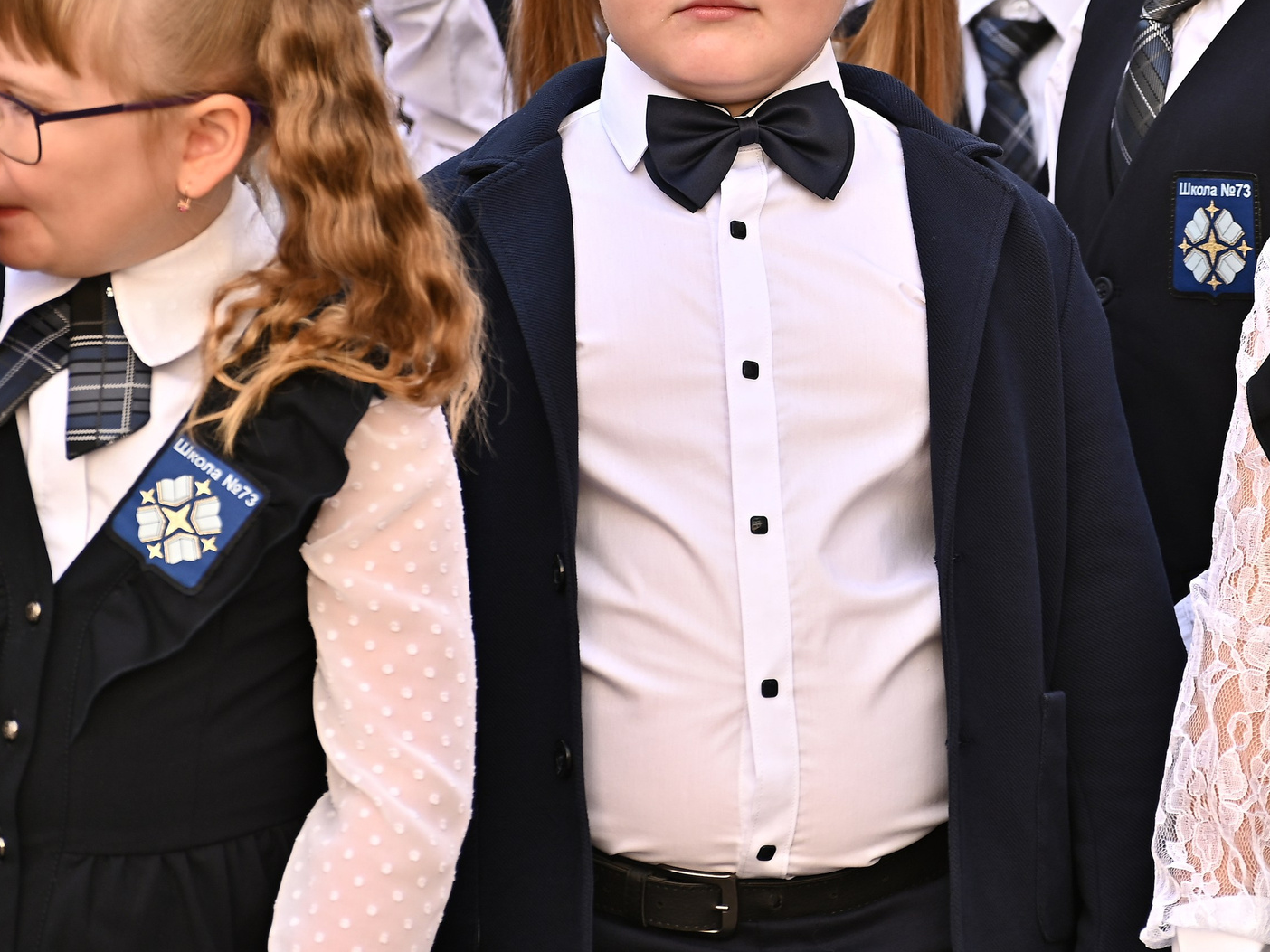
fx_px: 10603
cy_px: 276
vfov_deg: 5.1
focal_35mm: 289
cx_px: 963
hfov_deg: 6.8
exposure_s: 1/200
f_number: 5.6
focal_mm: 165
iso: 125
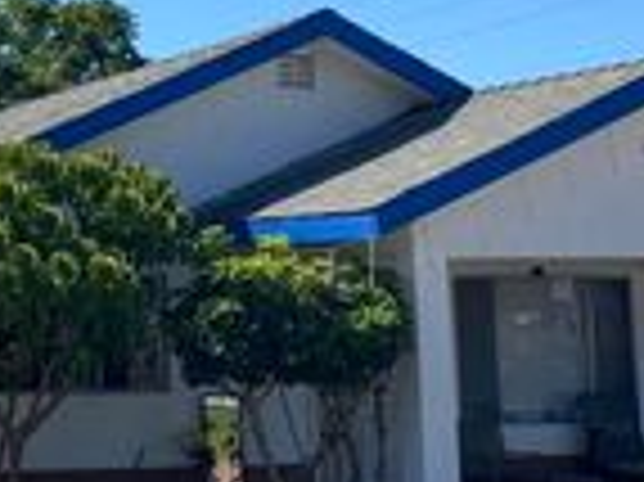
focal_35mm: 91
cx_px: -243
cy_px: 160
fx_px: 1692
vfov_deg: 16.2
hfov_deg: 19.5
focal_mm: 4.25
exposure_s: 1/3846
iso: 32
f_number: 1.8
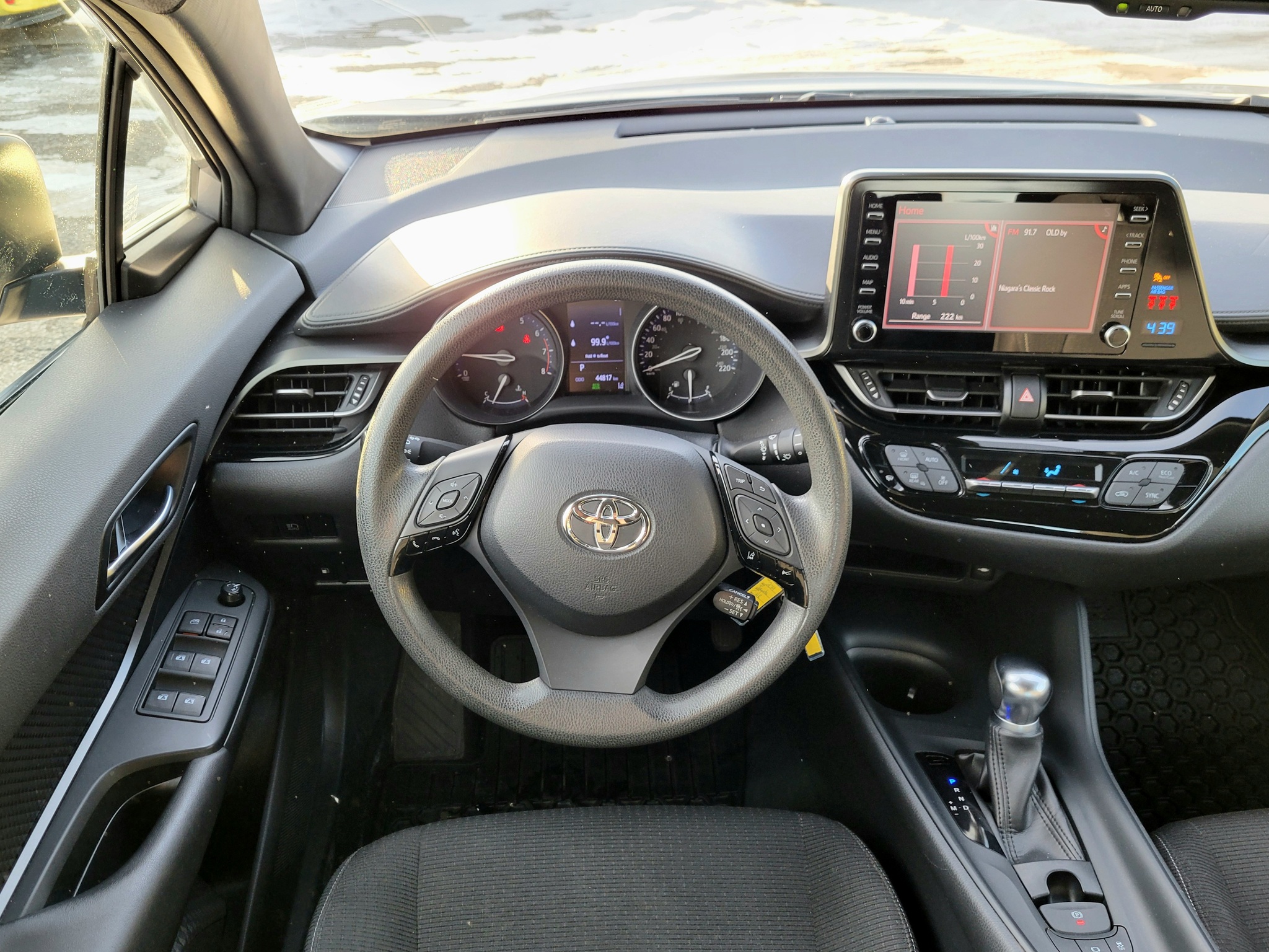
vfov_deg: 53.1
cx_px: 634
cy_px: 476
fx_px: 953
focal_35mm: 26
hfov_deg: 67.3
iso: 100
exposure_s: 1/120
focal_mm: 5.4
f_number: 1.8
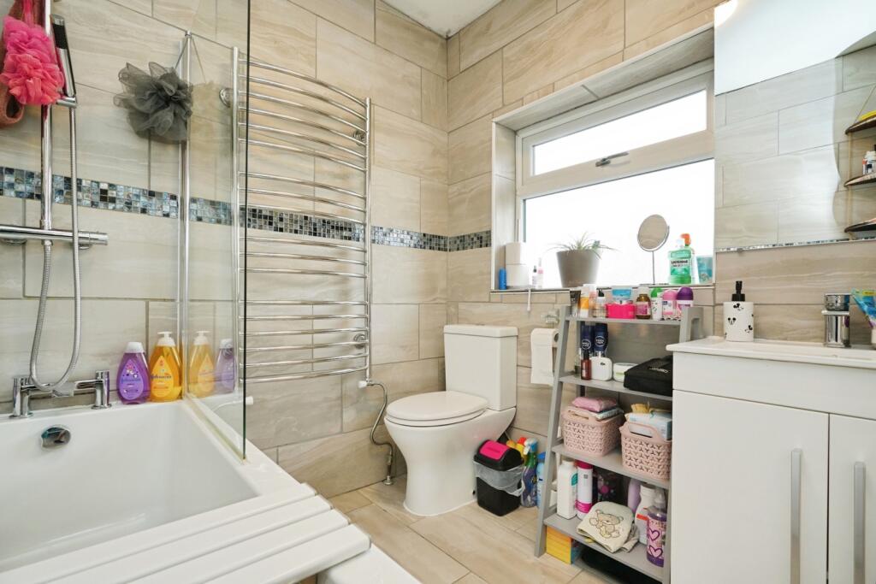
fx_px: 389
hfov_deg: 96.7
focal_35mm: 16
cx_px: 438
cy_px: 292
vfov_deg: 73.8
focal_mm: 16
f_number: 7.1
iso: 2000
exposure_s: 1/160
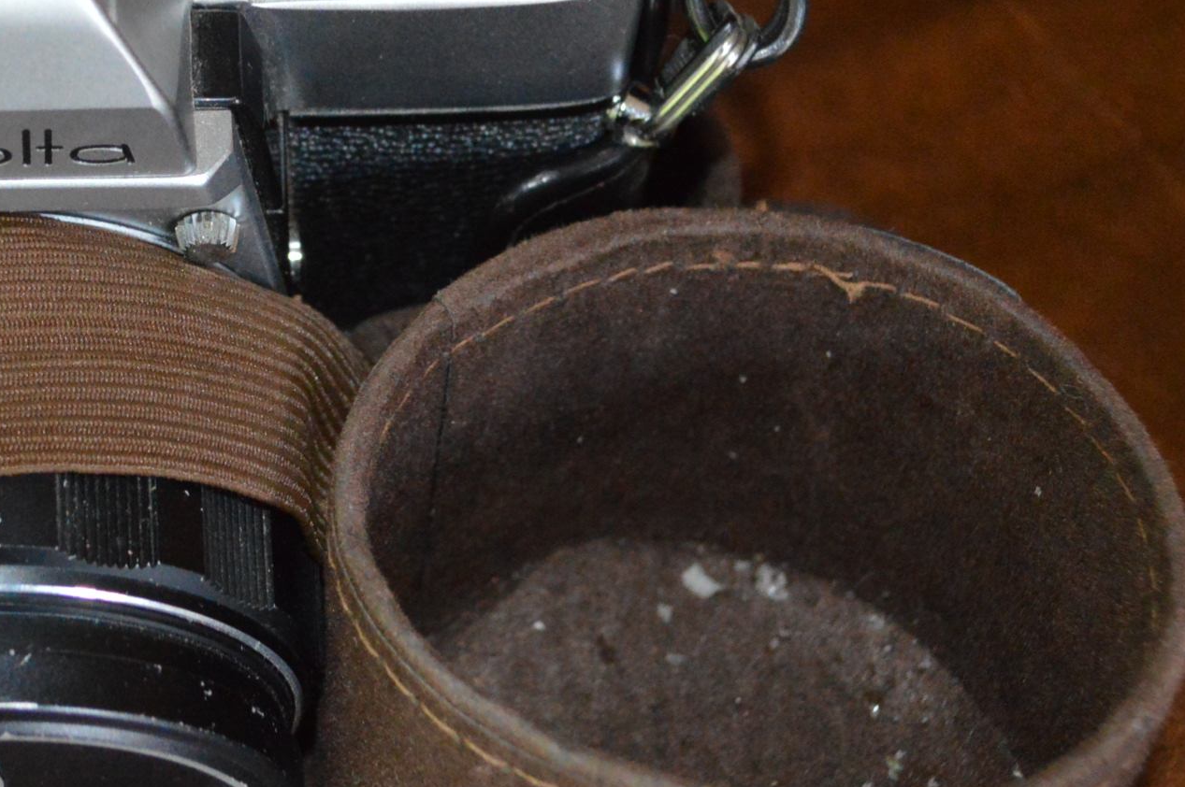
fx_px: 3749
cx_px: 140
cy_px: 305
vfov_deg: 12.0
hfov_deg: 17.7
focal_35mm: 114
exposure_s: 1/60
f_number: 4.8
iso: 2800
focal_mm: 32
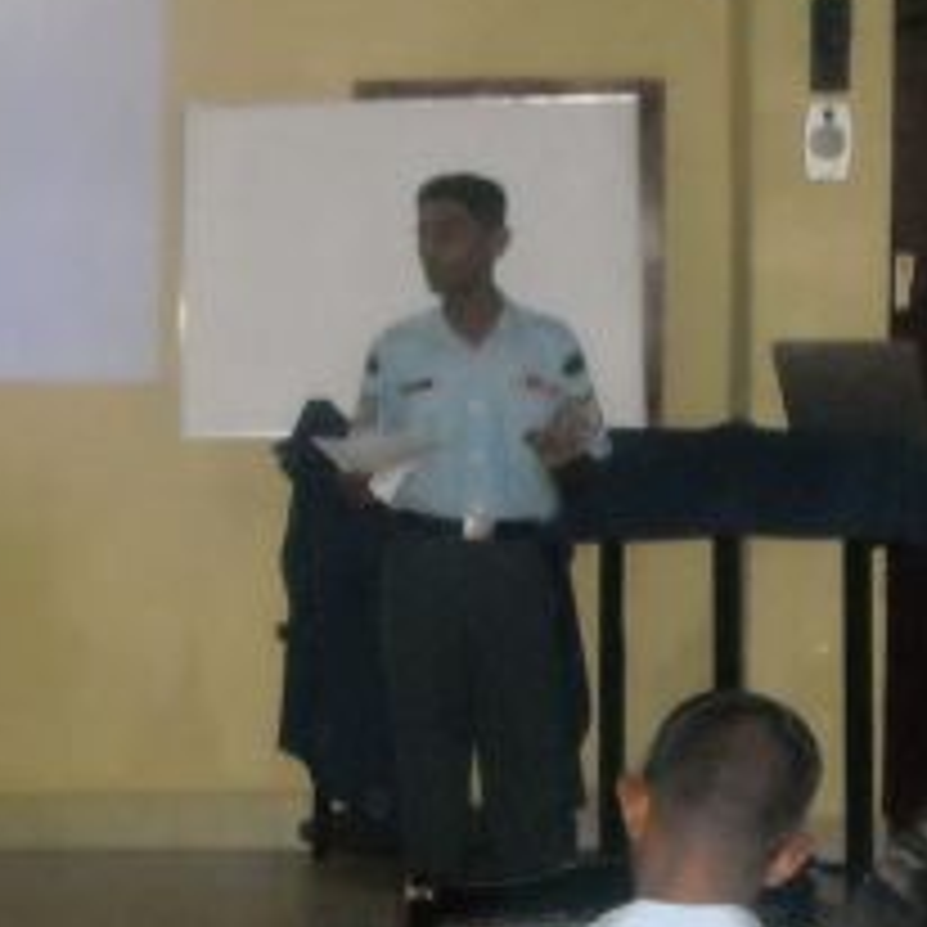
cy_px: 621
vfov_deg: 19.2
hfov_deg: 19.3
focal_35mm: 90
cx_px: 522
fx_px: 2727
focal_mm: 5.7
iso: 616
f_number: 2.8
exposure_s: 1/60
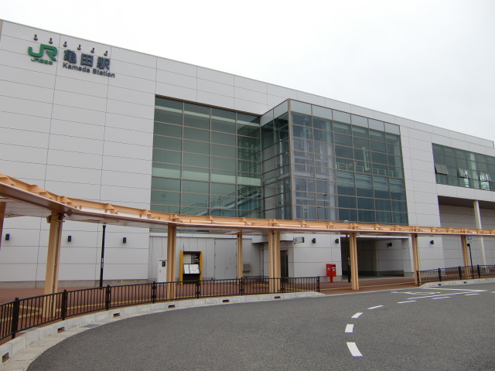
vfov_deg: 49.7
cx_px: 248
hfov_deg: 63.4
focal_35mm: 28
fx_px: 400
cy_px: 186
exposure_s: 1/160
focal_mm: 4.9
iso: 64
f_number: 7
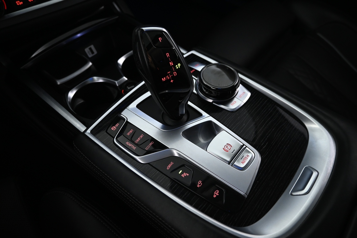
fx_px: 238
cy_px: 119
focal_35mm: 24
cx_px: 178
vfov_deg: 53.1
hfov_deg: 73.7
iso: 1600
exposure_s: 1/20
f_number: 3.5
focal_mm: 16
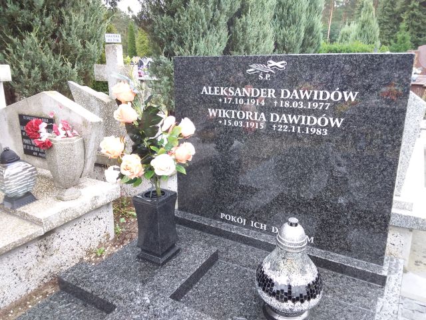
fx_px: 345
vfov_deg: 49.7
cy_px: 160
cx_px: 213
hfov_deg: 63.4
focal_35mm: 28
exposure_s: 1/100
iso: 50
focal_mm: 2.91
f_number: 1.9
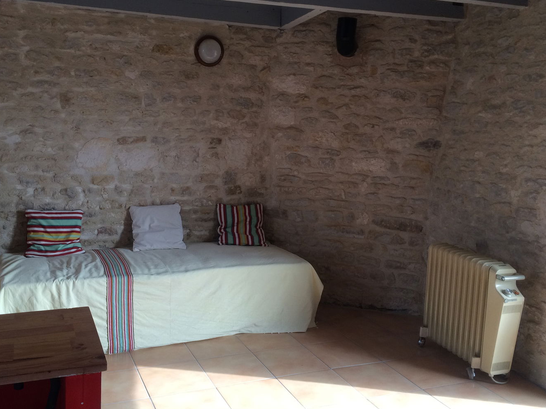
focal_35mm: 35
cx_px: 238
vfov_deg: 40.7
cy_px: 191
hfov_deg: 52.5
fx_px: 552
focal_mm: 4.15
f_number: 2.2
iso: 64
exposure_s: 1/120
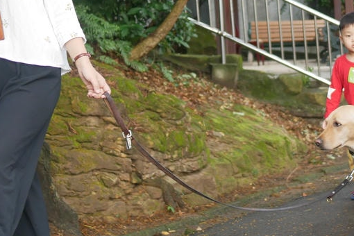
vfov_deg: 14.0
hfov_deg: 20.3
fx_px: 964
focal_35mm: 98
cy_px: 103
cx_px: 332
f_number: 1.8
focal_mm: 20
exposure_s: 1/125
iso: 200
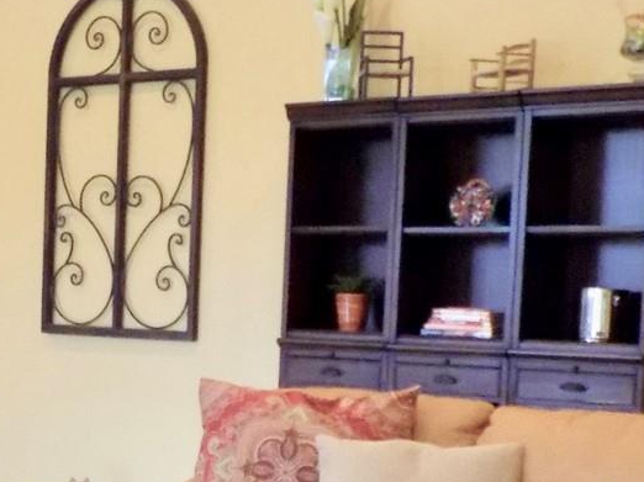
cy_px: 505
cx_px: -212
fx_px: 1711
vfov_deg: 15.7
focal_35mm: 92
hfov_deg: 19.5
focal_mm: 5.3
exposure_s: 1/15
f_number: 3.3
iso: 400
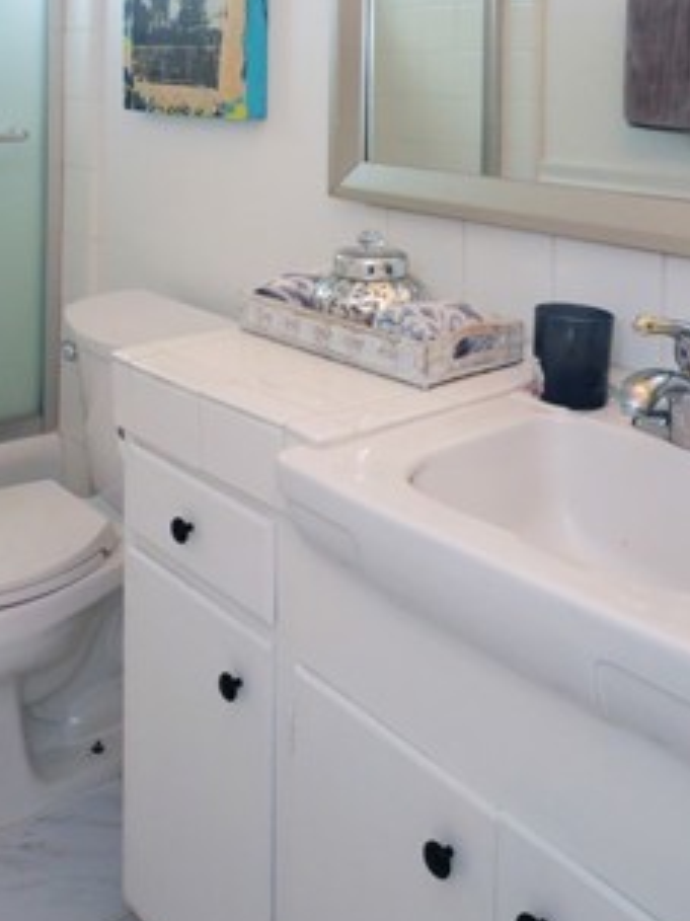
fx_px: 1011
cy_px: 134
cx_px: 267
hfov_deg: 37.5
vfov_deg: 45.5
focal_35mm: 38
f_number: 8
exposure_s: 1/60
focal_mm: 9
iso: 2000
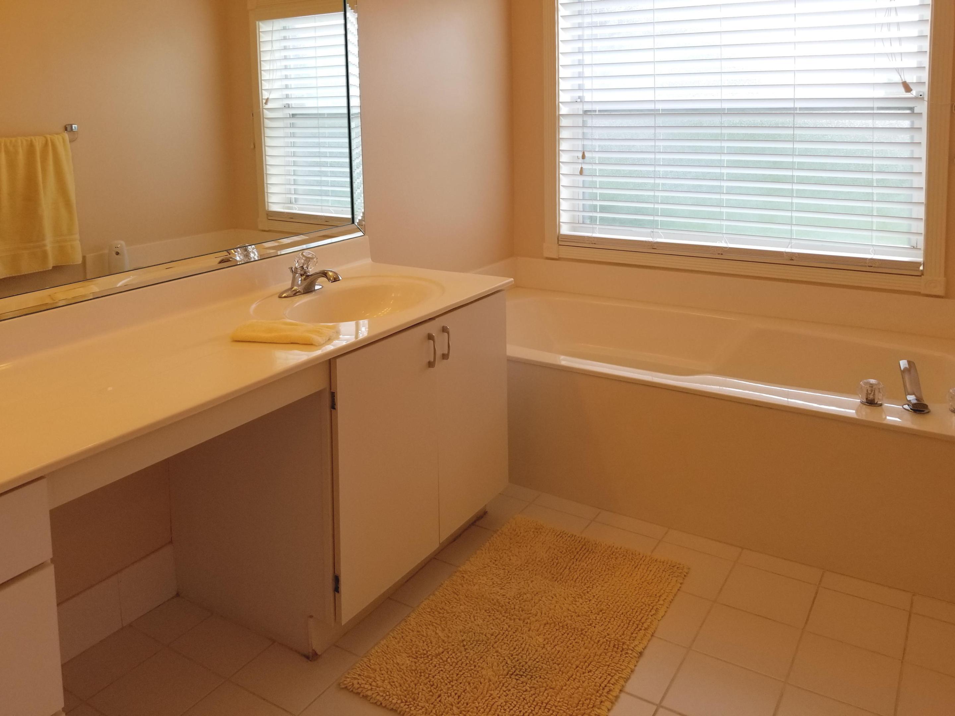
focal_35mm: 26
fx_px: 717
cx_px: 478
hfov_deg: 67.3
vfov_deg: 53.1
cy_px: 358
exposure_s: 1/133
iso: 50
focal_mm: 4.25
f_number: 1.7
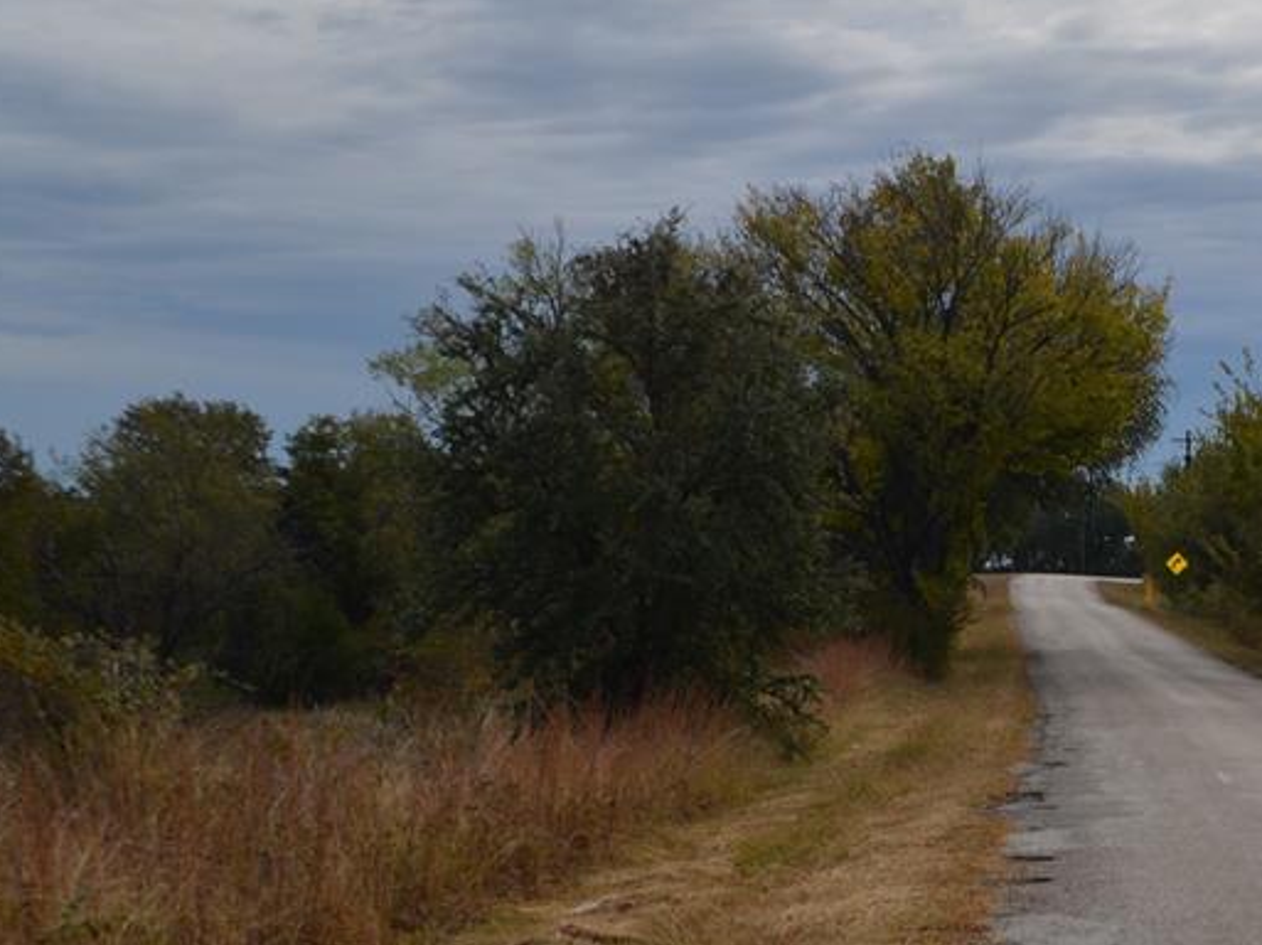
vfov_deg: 21.3
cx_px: 1164
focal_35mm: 69
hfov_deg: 27.1
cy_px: 500
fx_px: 2514
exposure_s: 1/250
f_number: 8
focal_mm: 24
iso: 100
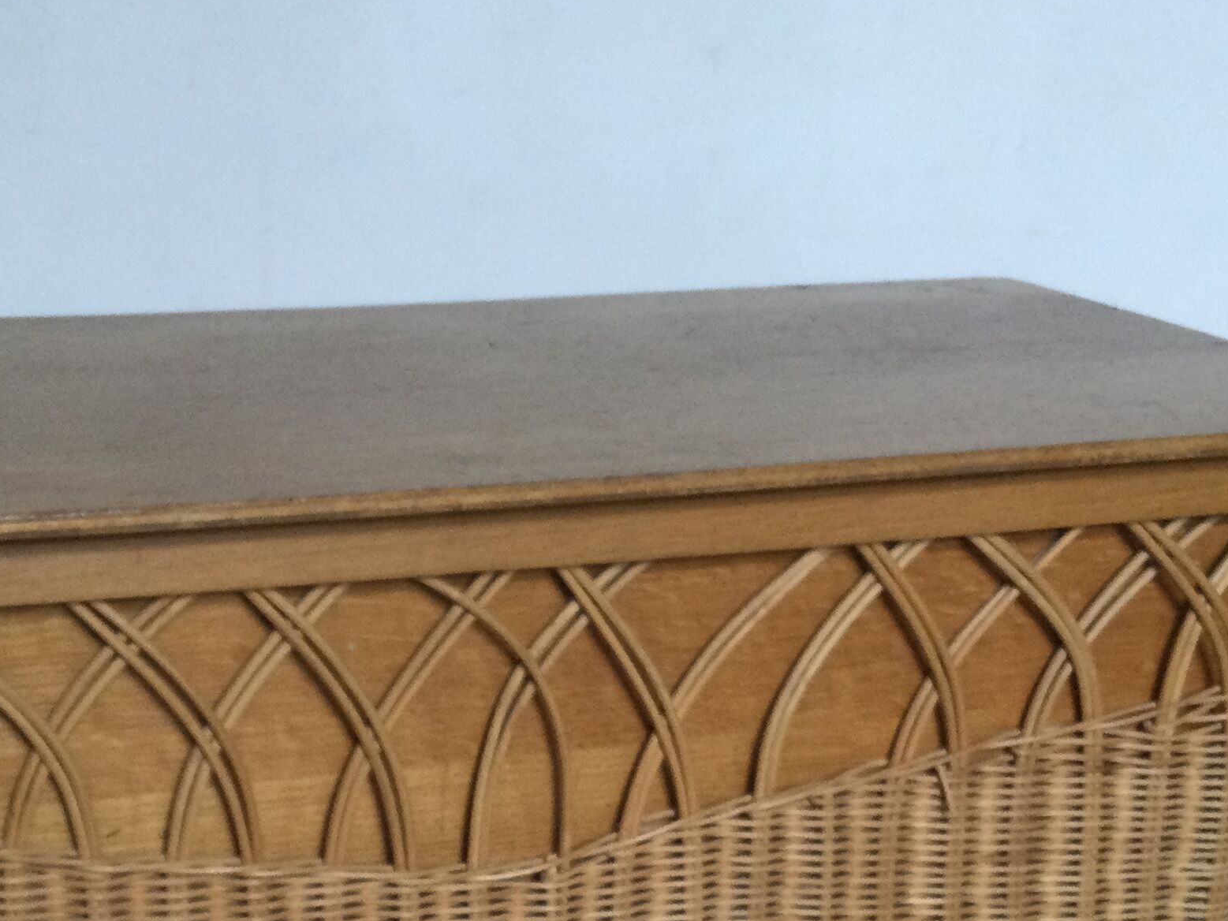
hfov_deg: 29.8
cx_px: 511
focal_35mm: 65
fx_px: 2306
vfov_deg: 21.9
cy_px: 879
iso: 100
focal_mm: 3.3
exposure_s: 1/33
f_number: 2.4
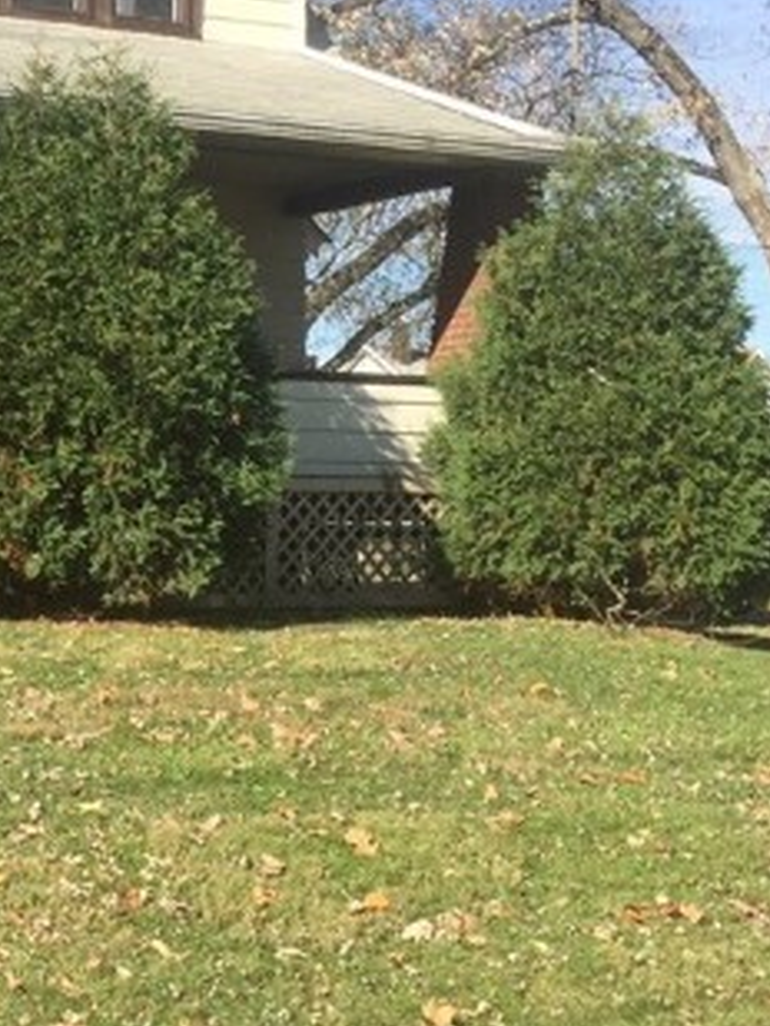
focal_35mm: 72
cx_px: -126
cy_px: 445
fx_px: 2134
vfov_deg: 27.0
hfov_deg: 19.4
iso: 32
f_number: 2.2
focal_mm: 4.15
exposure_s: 1/1068
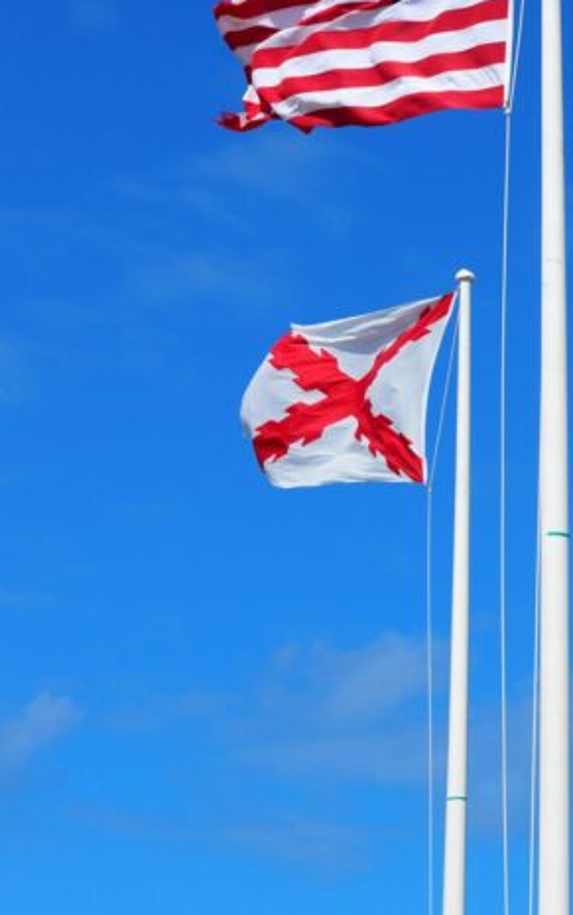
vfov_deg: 13.3
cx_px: 568
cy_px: 525
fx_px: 3919
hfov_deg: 8.3
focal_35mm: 157
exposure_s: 1/1000
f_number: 9
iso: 200
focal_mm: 70
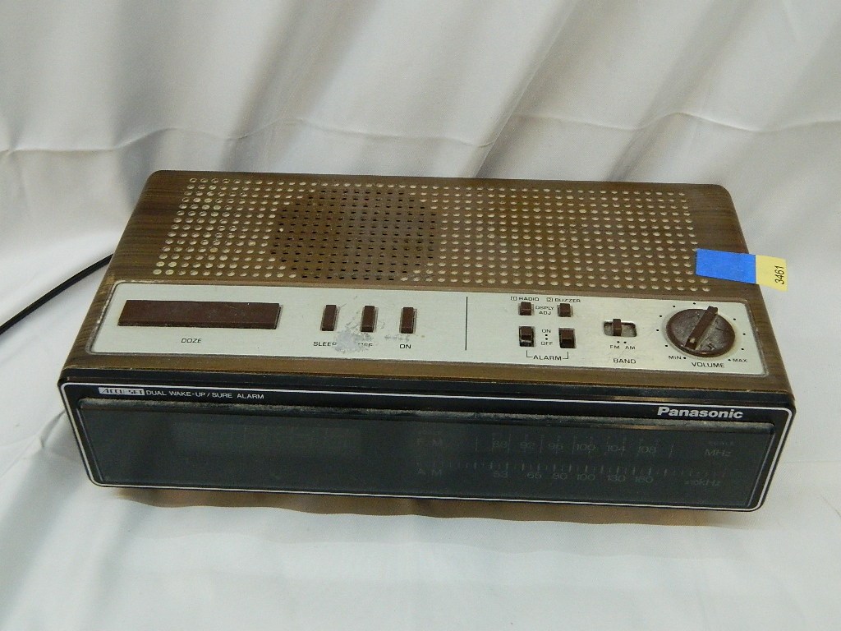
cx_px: 420
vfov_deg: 35.1
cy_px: 316
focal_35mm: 41
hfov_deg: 45.8
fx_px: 996
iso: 400
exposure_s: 1/125
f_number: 3.5
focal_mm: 7.3
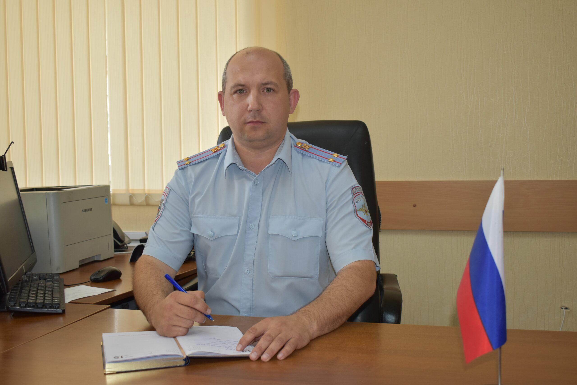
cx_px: 288
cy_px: 192
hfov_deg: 45.0
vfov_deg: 30.9
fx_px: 697
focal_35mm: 44
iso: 280
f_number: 5
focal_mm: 29
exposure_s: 1/200
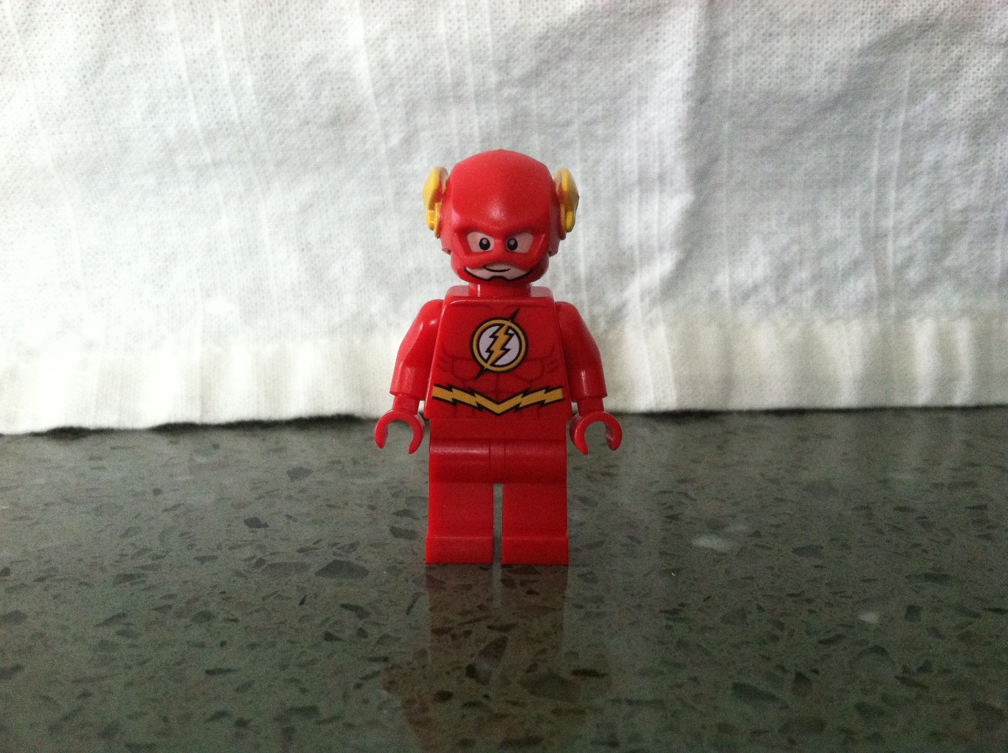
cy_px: 376
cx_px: 504
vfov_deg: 40.6
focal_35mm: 35
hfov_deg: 52.7
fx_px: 1018
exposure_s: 1/15
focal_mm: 3.85
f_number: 2.8
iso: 400
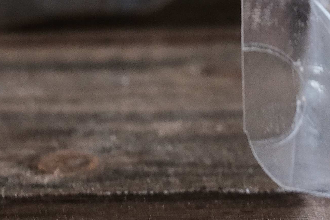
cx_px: 314
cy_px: -222
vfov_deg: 3.5
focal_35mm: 392
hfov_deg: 5.3
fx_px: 3592
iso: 800
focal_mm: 55
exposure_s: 1/25
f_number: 7.1
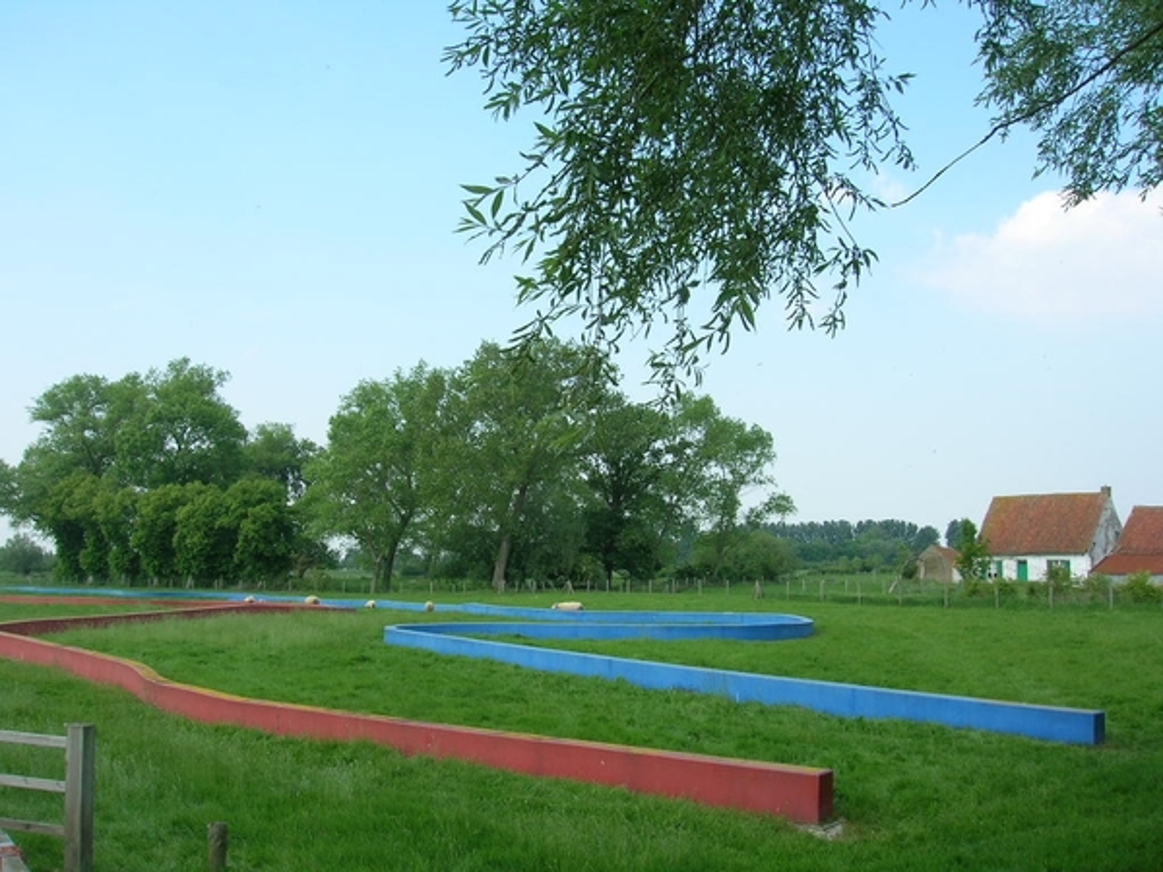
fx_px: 1142
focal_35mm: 34
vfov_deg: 41.8
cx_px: 582
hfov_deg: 54.0
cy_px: 436
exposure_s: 1/176
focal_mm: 5.7
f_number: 4.9
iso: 50
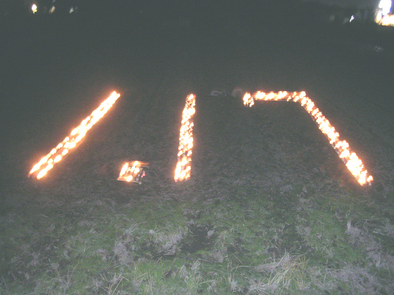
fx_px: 432
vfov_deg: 37.7
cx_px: 197
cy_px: 148
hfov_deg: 49.0
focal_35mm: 38
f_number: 2.8
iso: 200
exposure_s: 1.5
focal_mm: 5.8
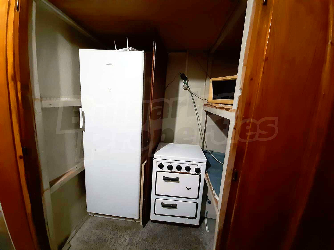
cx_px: 167
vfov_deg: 89.9
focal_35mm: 13
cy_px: 125
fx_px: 125
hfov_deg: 106.2
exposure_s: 1/20
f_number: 2.2
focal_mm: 1.42
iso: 800
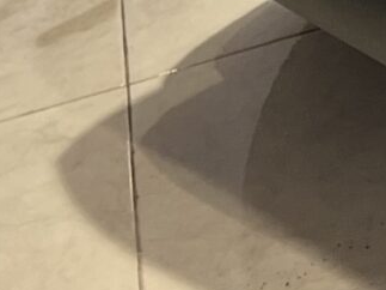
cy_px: -556
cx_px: 1315
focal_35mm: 206
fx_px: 2296
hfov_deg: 7.8
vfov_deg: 6.6
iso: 64
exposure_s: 1/100
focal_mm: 5.1
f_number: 1.6
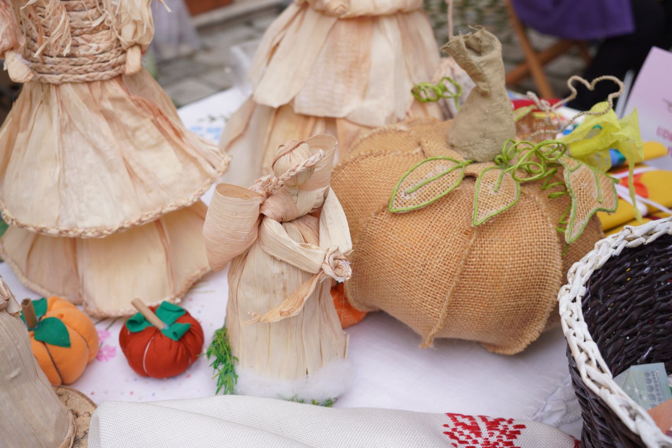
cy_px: 224
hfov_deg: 52.4
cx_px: 336
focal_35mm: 37
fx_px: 683
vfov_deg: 36.3
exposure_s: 1/160
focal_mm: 24.4
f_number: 4
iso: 100
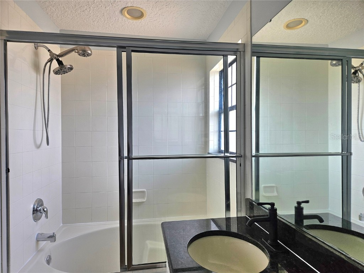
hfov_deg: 73.9
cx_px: 182
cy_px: 136
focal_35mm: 23
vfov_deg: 58.9
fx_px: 242
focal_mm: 5.4
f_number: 1.8
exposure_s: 1/208
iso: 80
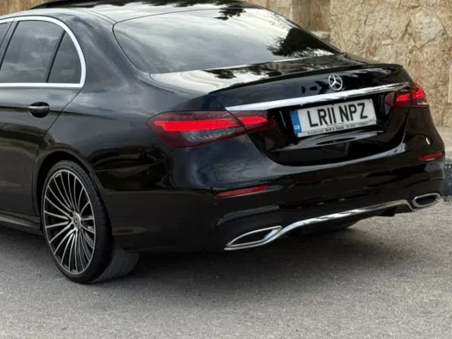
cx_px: 154
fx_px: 1149
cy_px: 171
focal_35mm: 88
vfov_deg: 16.8
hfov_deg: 22.2
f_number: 1.78
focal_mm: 6.76
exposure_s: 1/411
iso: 64
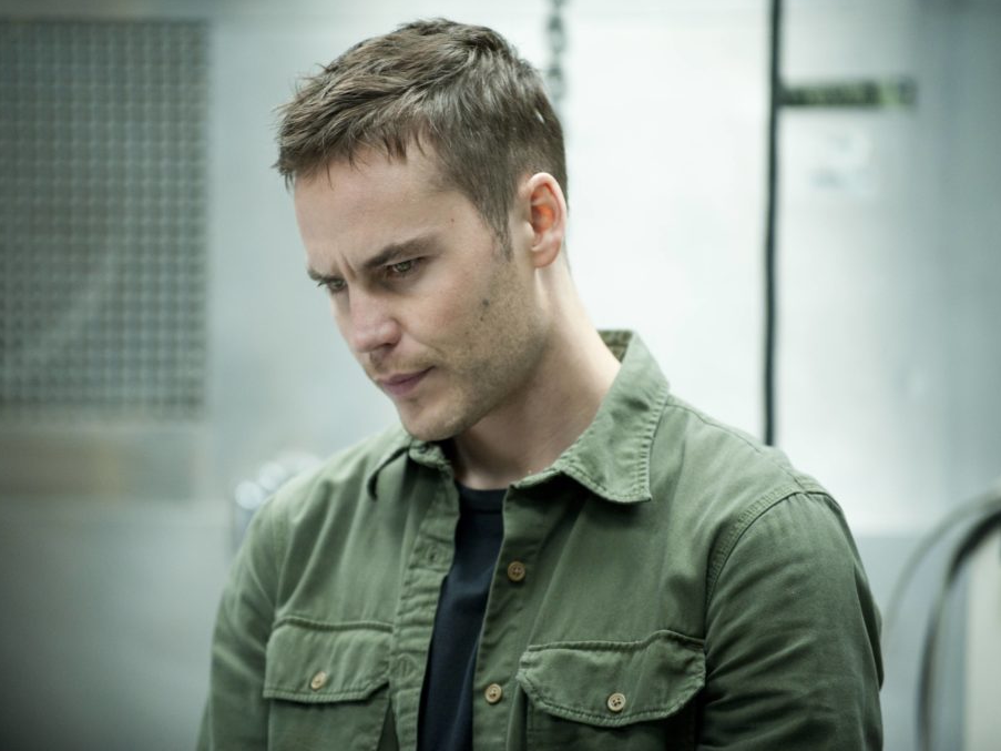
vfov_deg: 6.8
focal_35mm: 218
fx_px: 6303
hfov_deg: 9.1
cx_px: 437
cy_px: 374
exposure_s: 1/125
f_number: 2.8
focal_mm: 200
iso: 2000
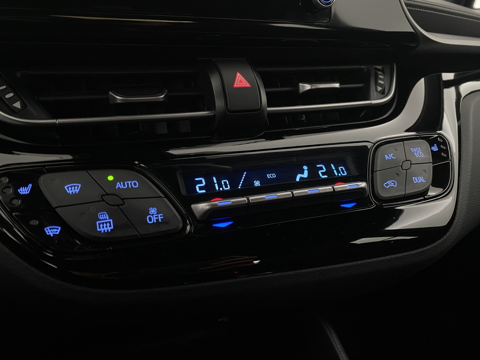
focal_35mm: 26
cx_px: 240
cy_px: 180
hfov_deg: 67.3
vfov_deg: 53.1
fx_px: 361
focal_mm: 4.25
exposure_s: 1/25
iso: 500
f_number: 1.8
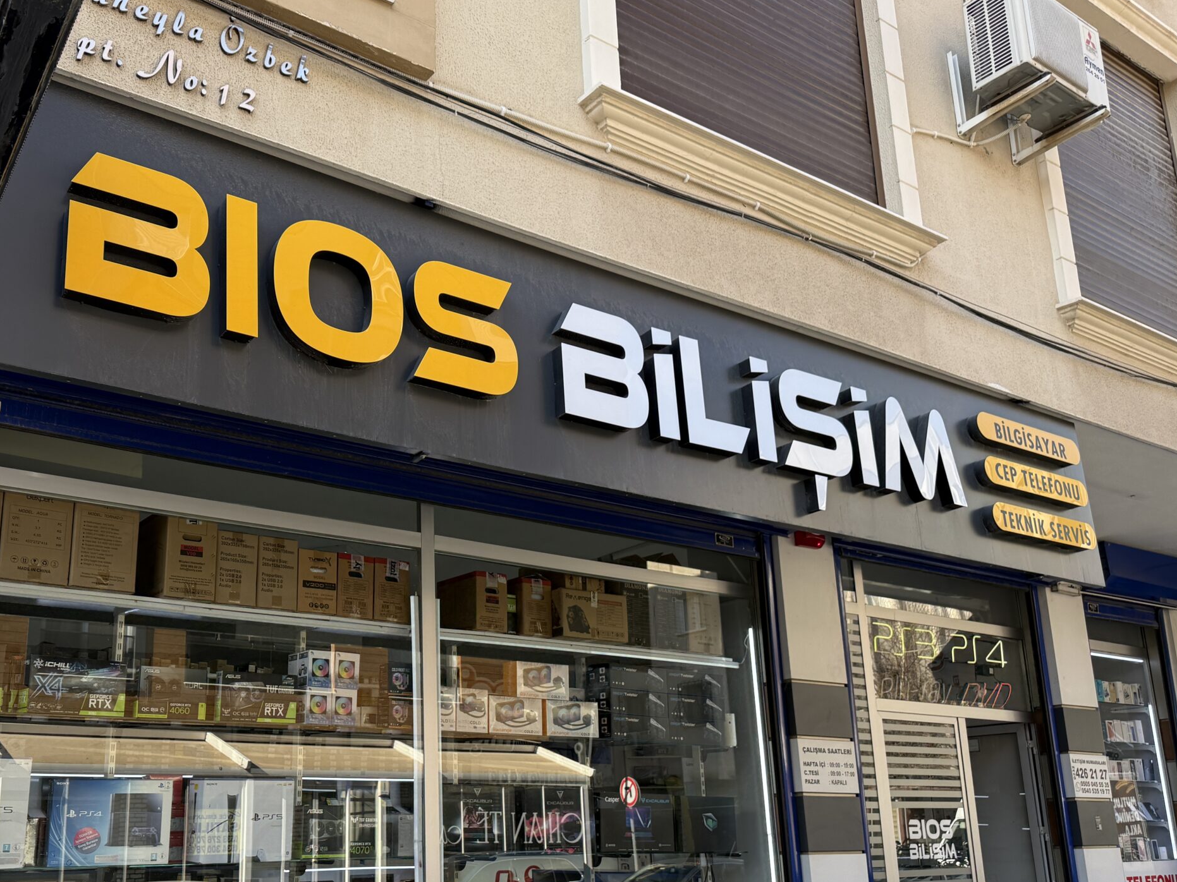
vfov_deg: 42.6
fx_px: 1122
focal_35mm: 33
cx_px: 434
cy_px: 552
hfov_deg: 54.7
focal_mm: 6.76
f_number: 1.78
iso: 100
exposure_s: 1/943
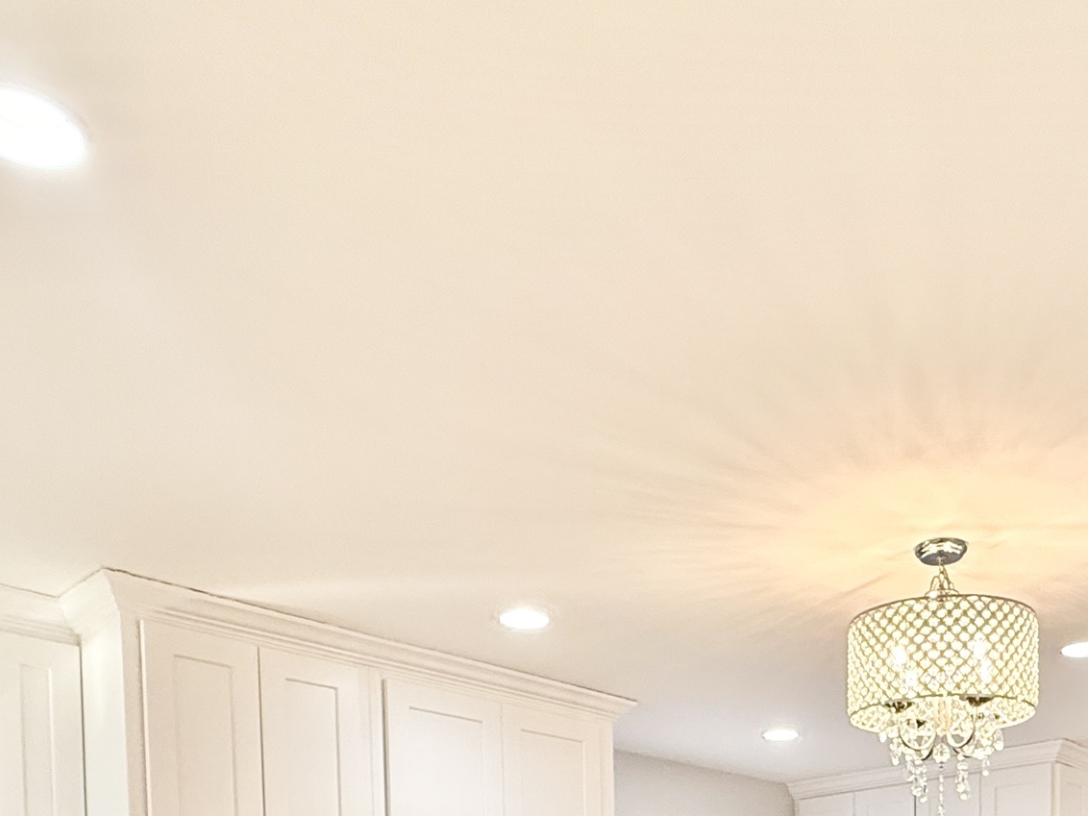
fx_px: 1194
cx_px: 758
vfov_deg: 30.2
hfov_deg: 47.8
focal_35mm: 38
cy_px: 1051
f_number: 2.2
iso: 320
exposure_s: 1/120
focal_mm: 2.22
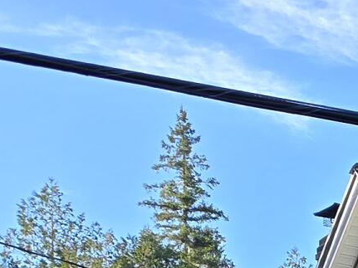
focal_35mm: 160
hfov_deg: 11.0
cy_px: 598
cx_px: 763
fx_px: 1654
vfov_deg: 8.6
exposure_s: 1/315
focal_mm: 6.3
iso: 12
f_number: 1.7
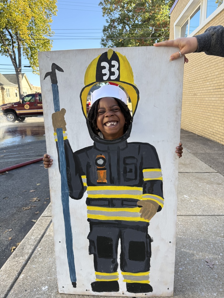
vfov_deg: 71.6
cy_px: 149
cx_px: 112
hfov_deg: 56.8
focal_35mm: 24
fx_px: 207
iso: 100
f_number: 1.78
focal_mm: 6.76
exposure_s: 1/665
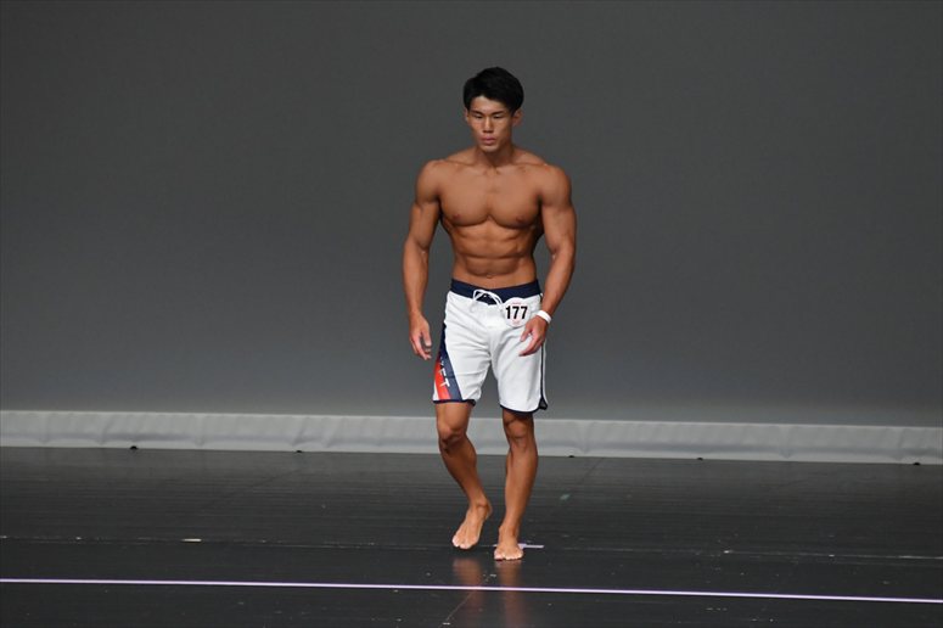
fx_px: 9818
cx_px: 472
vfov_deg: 3.7
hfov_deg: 5.5
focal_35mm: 375
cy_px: 314
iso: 4000
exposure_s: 1/400
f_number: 5.6
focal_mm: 250
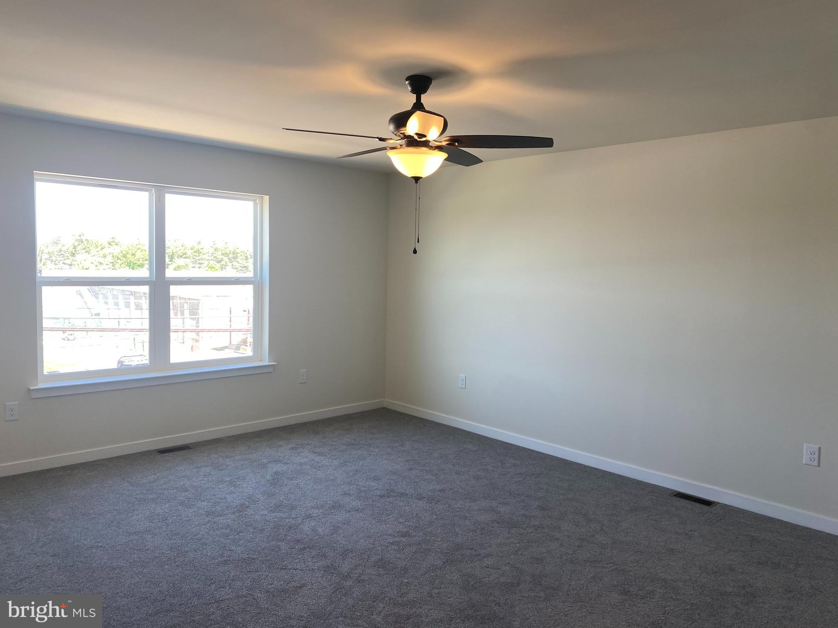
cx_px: 419
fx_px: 629
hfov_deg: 67.3
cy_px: 314
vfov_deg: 53.1
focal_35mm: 26
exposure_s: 1/120
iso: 50
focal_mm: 4.25
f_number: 1.8
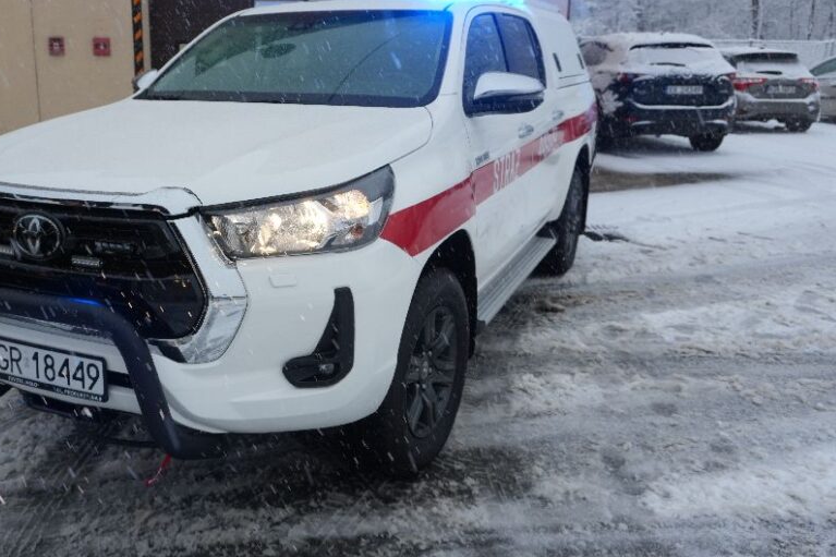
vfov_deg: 38.8
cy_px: 245
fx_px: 789
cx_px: 317
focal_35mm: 34
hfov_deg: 55.2
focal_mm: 18
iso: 320
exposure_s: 1/160
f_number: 4
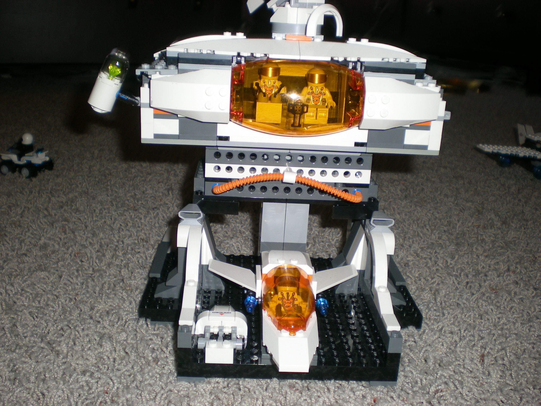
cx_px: 270
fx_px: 594
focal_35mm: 38
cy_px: 203
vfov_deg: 37.7
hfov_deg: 49.0
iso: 50
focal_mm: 6.3
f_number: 3.1
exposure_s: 1/60
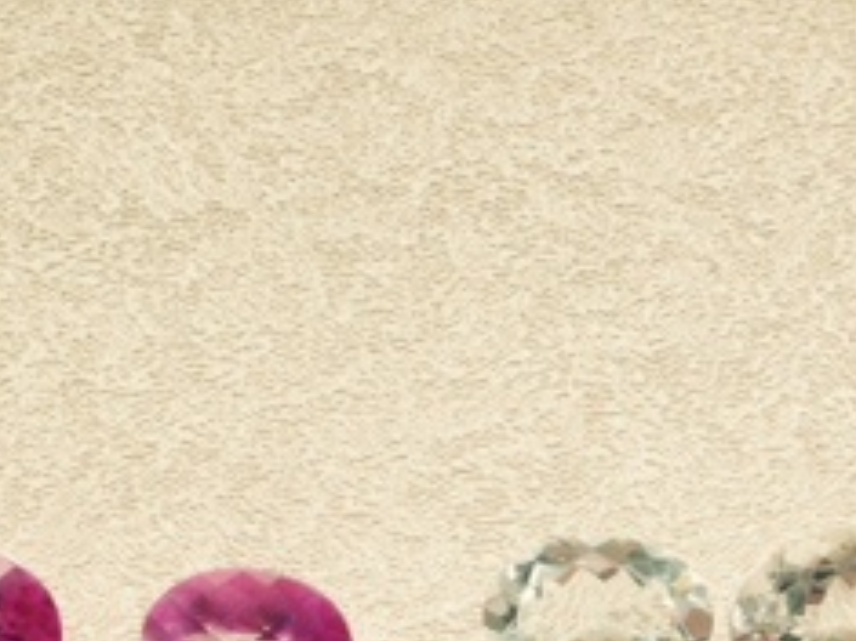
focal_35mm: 90
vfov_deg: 15.5
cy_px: 867
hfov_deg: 21.5
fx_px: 2224
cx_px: 696
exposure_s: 1/553
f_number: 2.4
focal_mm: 4.12
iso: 50
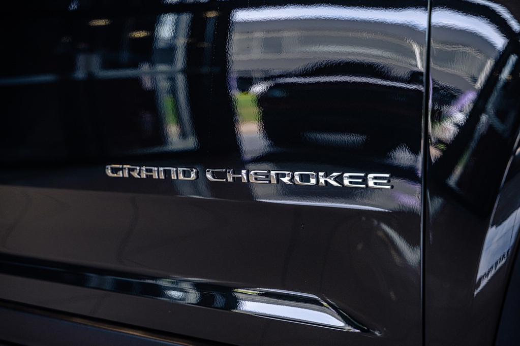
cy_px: 173
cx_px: 260
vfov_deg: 18.2
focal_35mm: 75
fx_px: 1083
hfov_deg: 27.0
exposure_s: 1/160
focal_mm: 75
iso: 640
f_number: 4
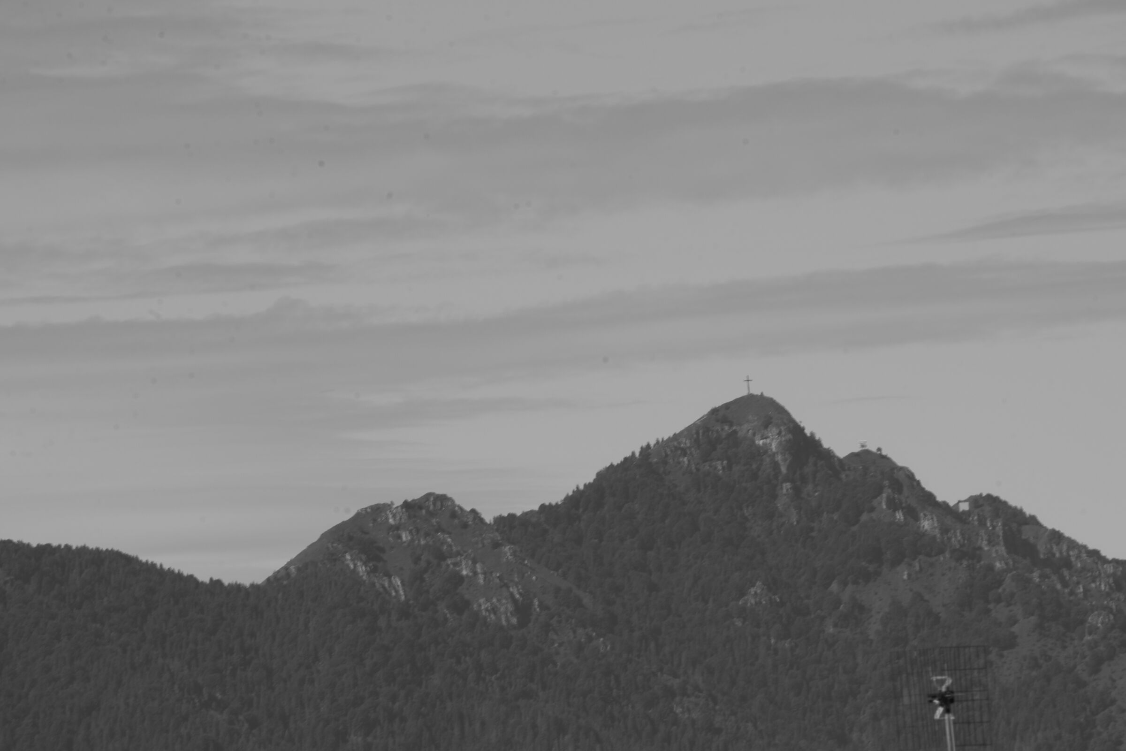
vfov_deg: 3.1
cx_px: 563
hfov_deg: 4.6
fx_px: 14074
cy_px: 376
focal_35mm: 450
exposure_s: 1/25
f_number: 29
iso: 50
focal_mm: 300
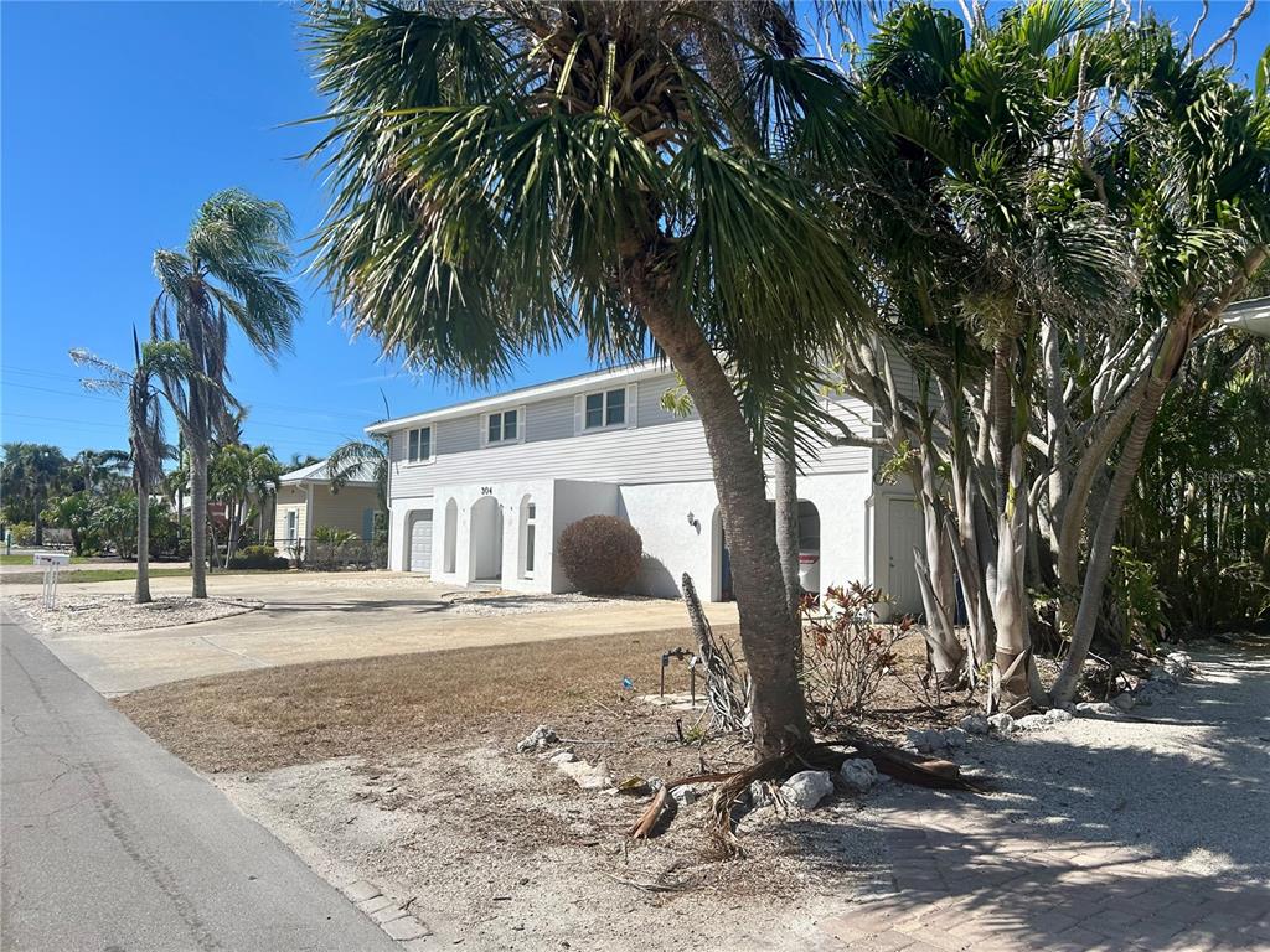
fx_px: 954
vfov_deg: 53.1
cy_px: 476
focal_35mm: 26
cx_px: 635
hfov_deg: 67.3
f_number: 1.5
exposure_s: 1/5319
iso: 50
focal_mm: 5.7
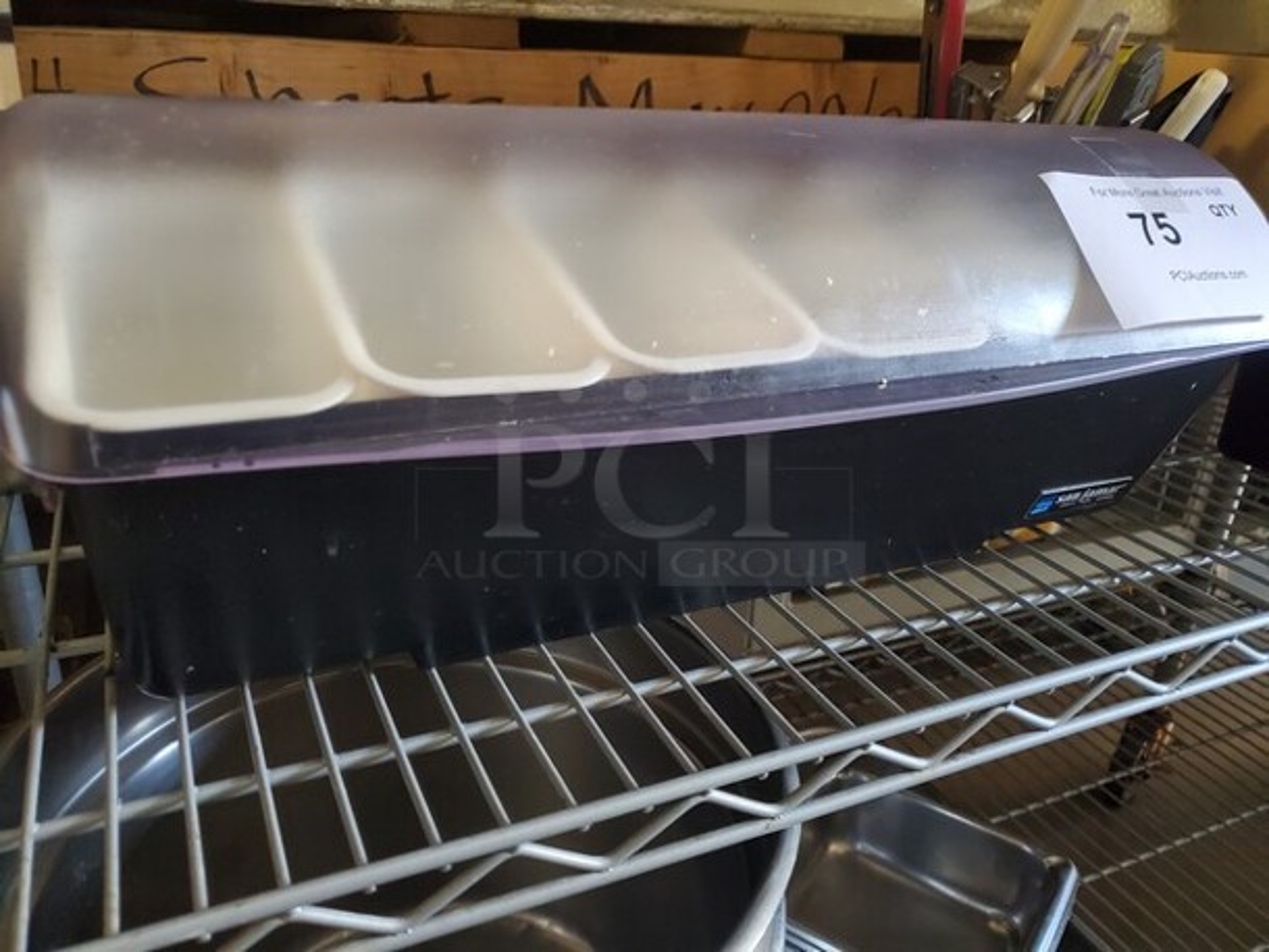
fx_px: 954
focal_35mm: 26
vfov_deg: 53.1
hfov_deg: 67.3
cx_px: 634
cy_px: 476
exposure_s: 1/25
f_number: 1.5
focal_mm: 4.3
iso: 500
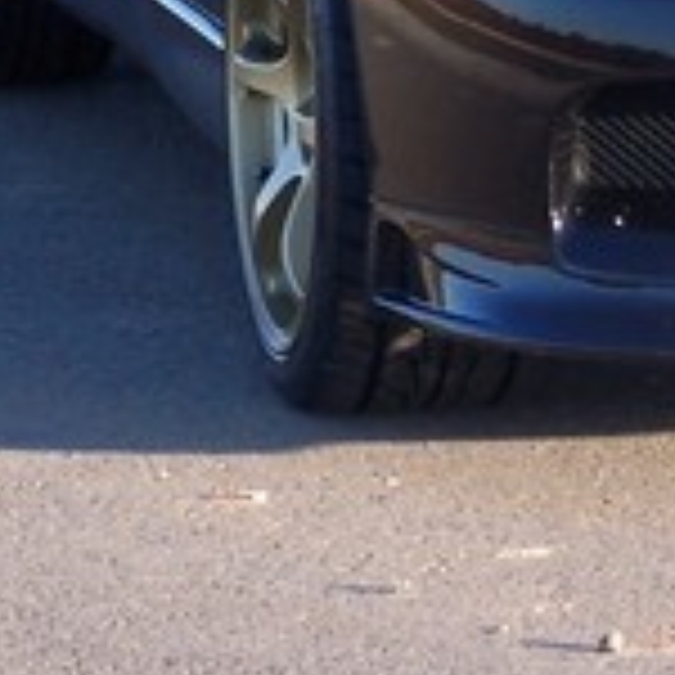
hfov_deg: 3.6
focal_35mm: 482
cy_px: -140
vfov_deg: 3.6
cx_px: 837
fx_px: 10634
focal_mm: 21.2
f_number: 3.2
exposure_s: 1/180
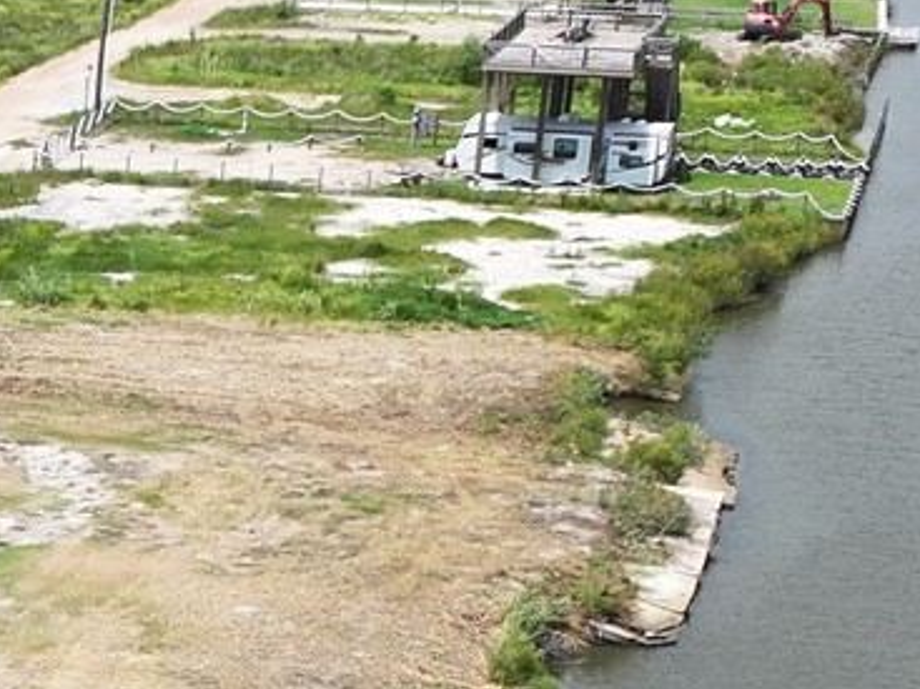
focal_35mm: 134
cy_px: 1094
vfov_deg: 10.6
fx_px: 3560
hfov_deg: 13.5
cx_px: -620
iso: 100
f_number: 2.8
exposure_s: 1/1600
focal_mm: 12.29
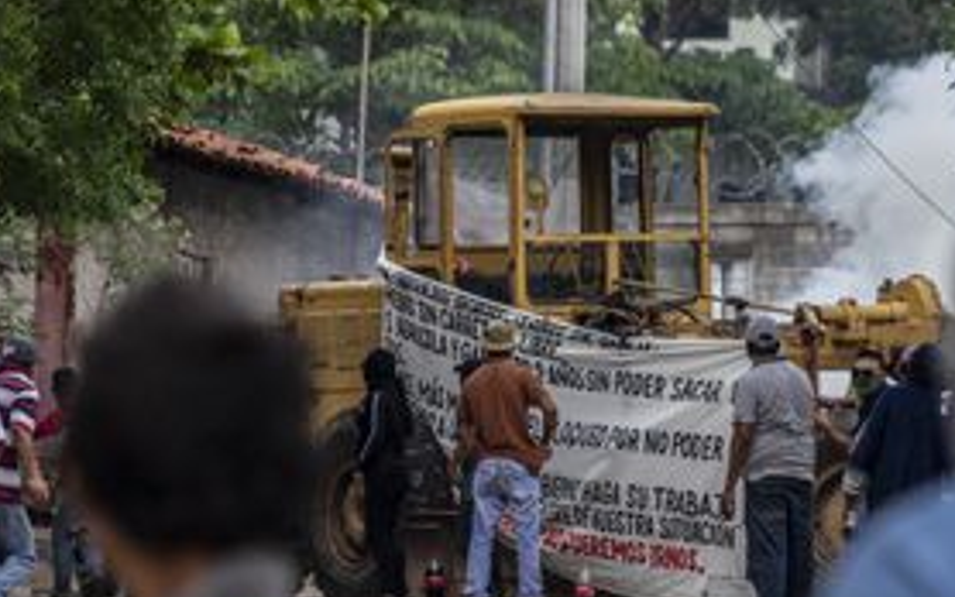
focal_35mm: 364
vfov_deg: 3.6
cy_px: 347
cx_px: 663
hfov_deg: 5.8
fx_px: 9478
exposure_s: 1/250
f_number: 6.3
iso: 1250
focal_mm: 240
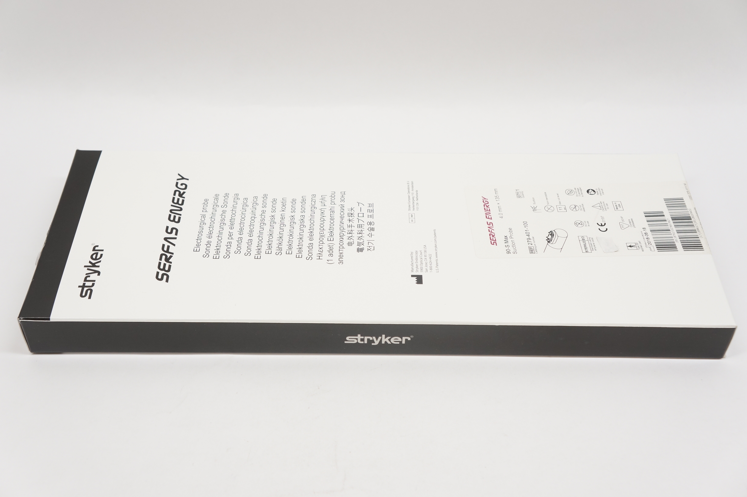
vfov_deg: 30.8
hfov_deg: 45.0
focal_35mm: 44
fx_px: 902
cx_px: 374
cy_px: 248
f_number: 5.6
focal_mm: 29
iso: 400
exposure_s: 1/80
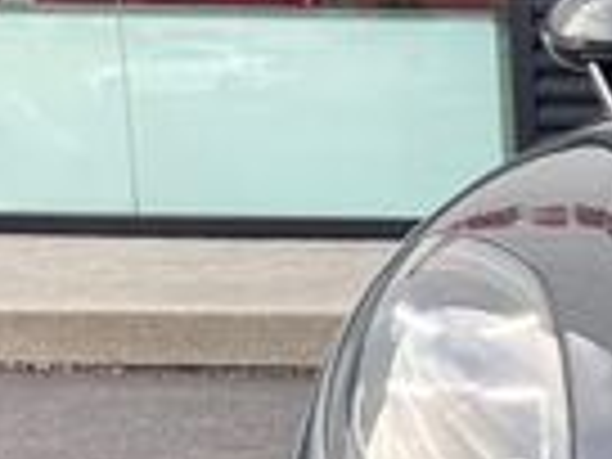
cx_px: 1278
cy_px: 558
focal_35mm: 132
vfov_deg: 11.0
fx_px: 2334
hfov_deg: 12.8
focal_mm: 3.99
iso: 20
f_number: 1.8
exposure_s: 1/298
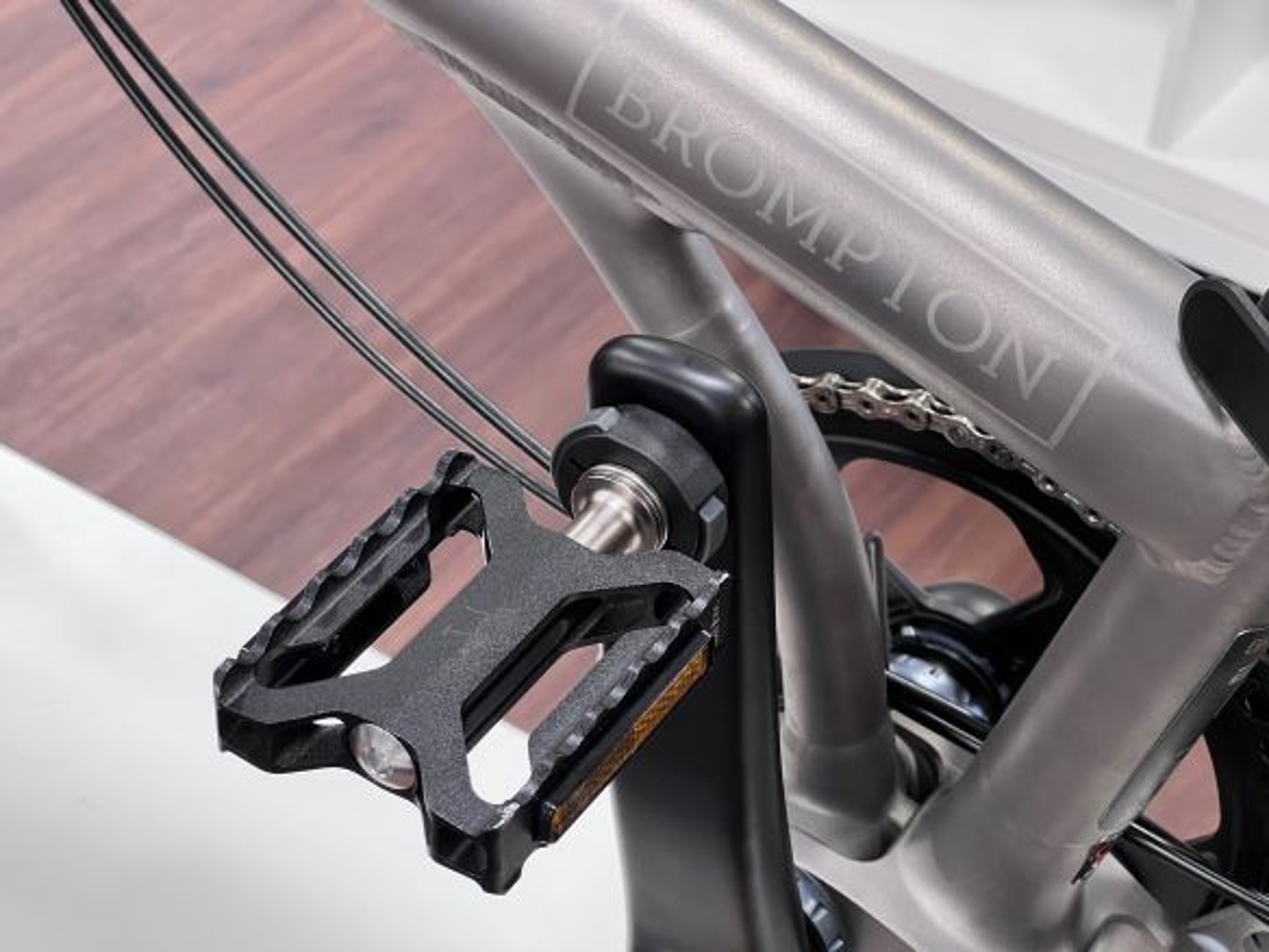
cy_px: 476
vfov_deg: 19.1
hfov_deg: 25.3
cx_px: 634
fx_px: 2823
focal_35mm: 77
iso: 250
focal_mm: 9
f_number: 2.8
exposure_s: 1/50
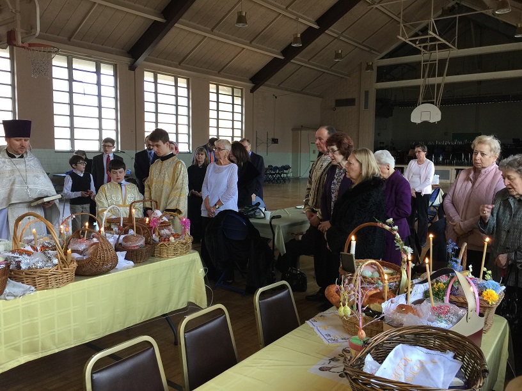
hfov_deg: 61.7
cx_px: 261
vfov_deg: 48.2
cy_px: 196
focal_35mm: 29
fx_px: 437
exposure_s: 1/30
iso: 50
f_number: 2.2
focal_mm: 4.15
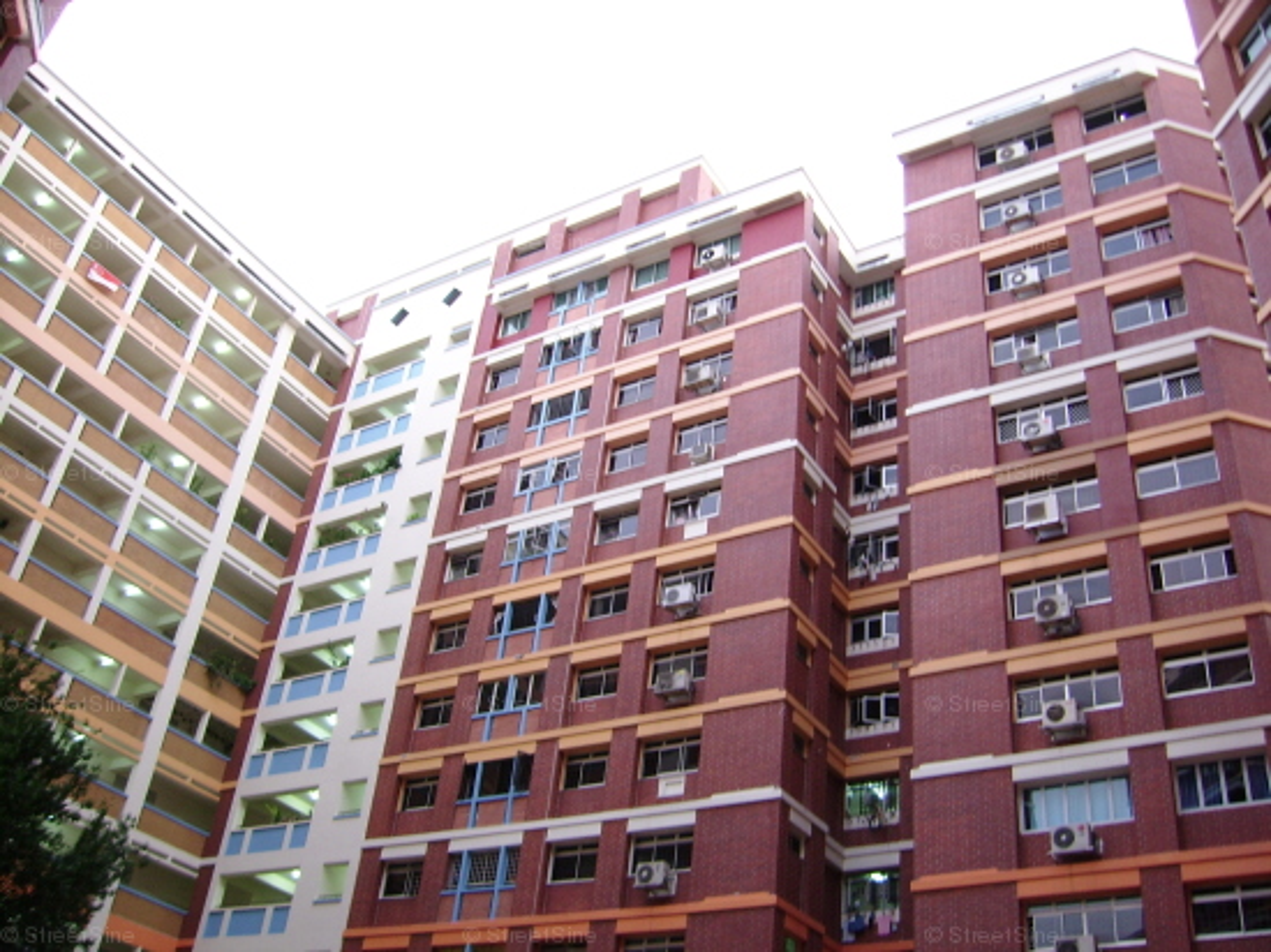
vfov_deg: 40.7
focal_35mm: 35
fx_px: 1285
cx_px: 636
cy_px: 476
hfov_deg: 52.6
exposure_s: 1/12
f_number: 2.8
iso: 100
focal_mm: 5.95
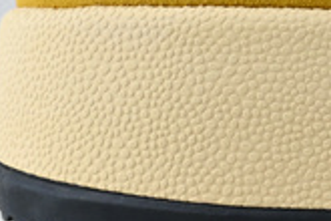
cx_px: 973
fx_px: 2602
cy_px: -155
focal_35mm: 283
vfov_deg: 4.8
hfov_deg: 6.6
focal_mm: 26
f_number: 10
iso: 100
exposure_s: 1/13
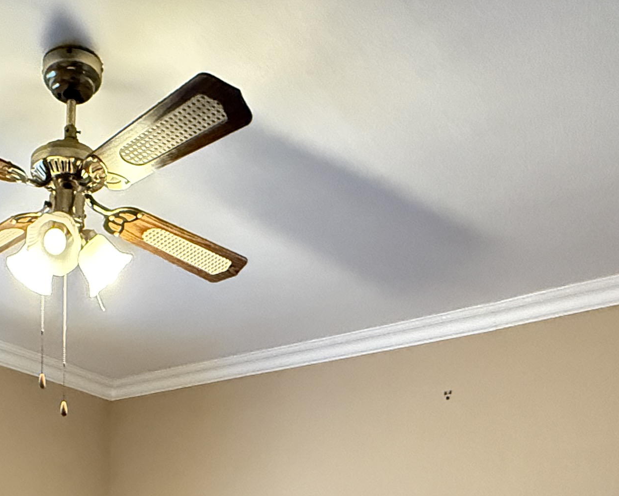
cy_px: 739
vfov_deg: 25.7
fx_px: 806
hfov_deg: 40.2
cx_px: 116
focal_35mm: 44
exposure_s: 1/50
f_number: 2.2
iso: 1000
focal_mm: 2.22
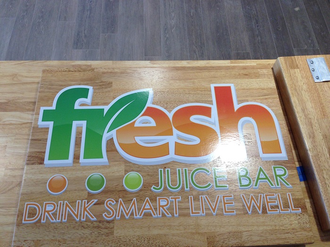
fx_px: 315
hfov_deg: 55.4
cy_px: 124
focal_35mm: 33
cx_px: 165
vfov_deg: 42.9
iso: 80
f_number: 2.4
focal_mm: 4.12
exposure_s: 1/120
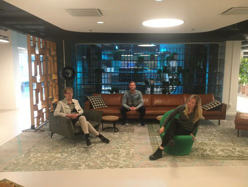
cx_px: 124
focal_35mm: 29
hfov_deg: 61.6
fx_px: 208
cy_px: 94
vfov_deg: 48.3
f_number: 2.2
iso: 200
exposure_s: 1/33
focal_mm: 4.15
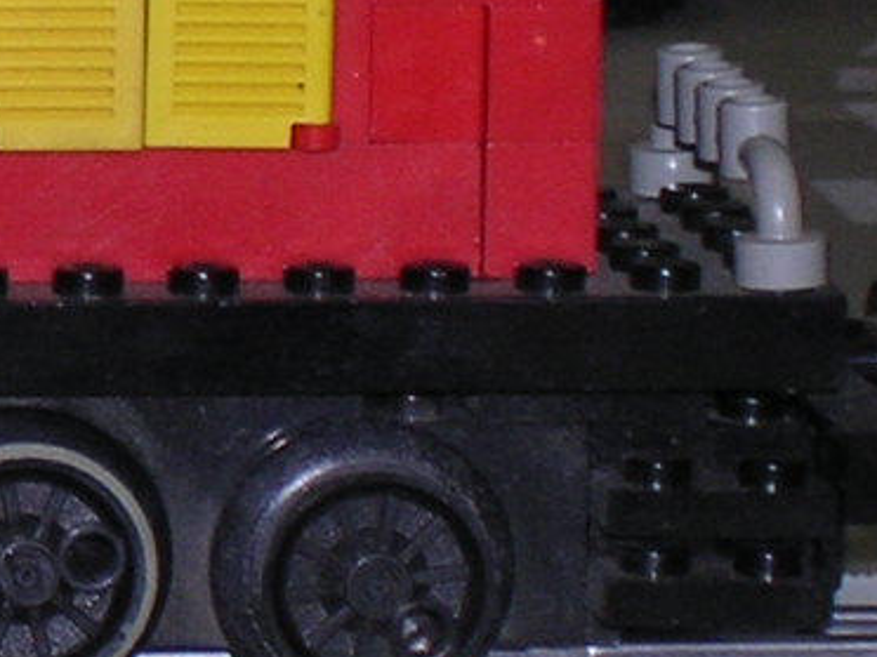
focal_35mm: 495
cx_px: -773
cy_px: 52
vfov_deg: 3.0
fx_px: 12541
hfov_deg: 4.0
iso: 100
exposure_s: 1/60.1
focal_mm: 17.4
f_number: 4.9
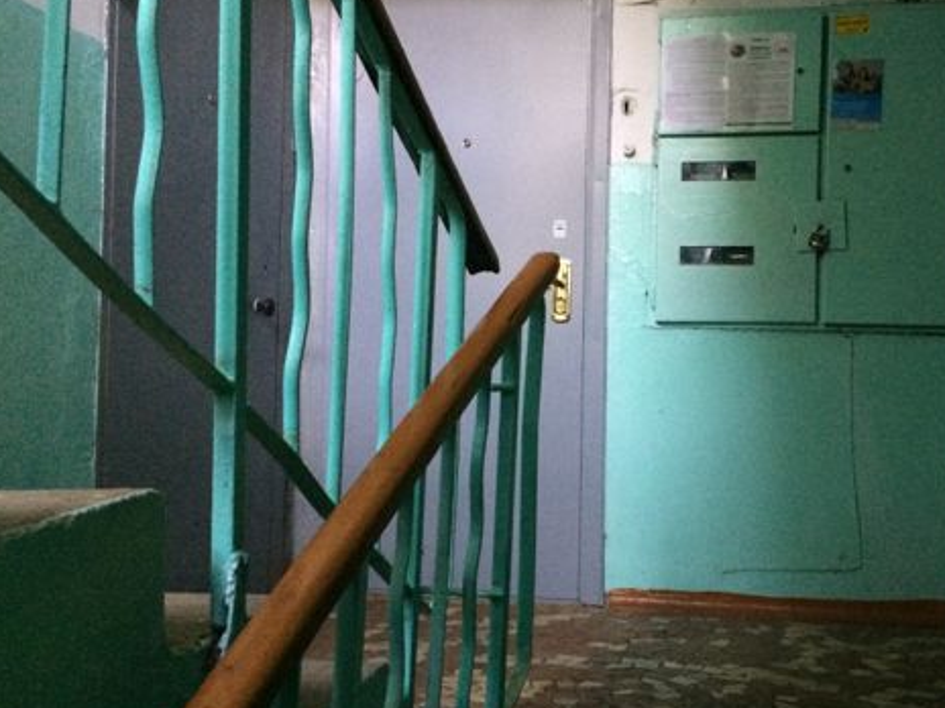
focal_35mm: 40
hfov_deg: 46.0
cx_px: 642
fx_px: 1092
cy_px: 344
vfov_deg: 36.0
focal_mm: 4.15
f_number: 2.2
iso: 320
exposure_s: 1/25
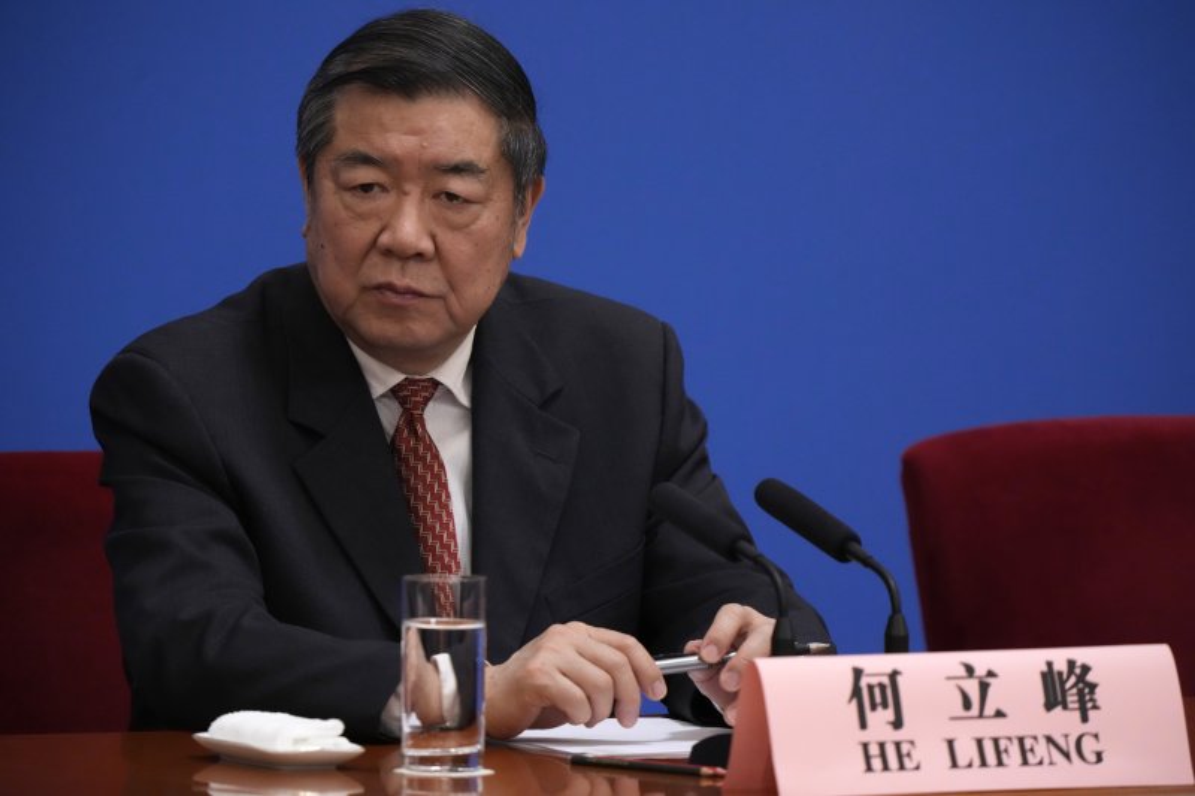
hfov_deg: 2.6
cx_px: 598
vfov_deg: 1.7
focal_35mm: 800
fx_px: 26548
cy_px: 398
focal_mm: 800
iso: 6400
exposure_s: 1/500
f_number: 5.6
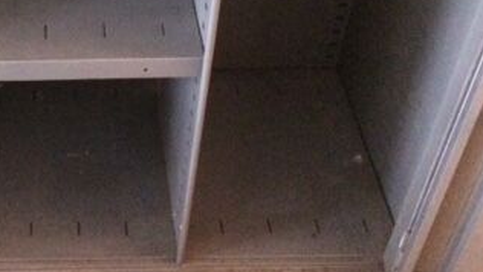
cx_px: 67
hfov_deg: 31.6
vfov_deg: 18.2
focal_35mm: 64
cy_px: -21
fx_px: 820
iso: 1000
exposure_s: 1/17
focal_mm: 4.15
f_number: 2.2
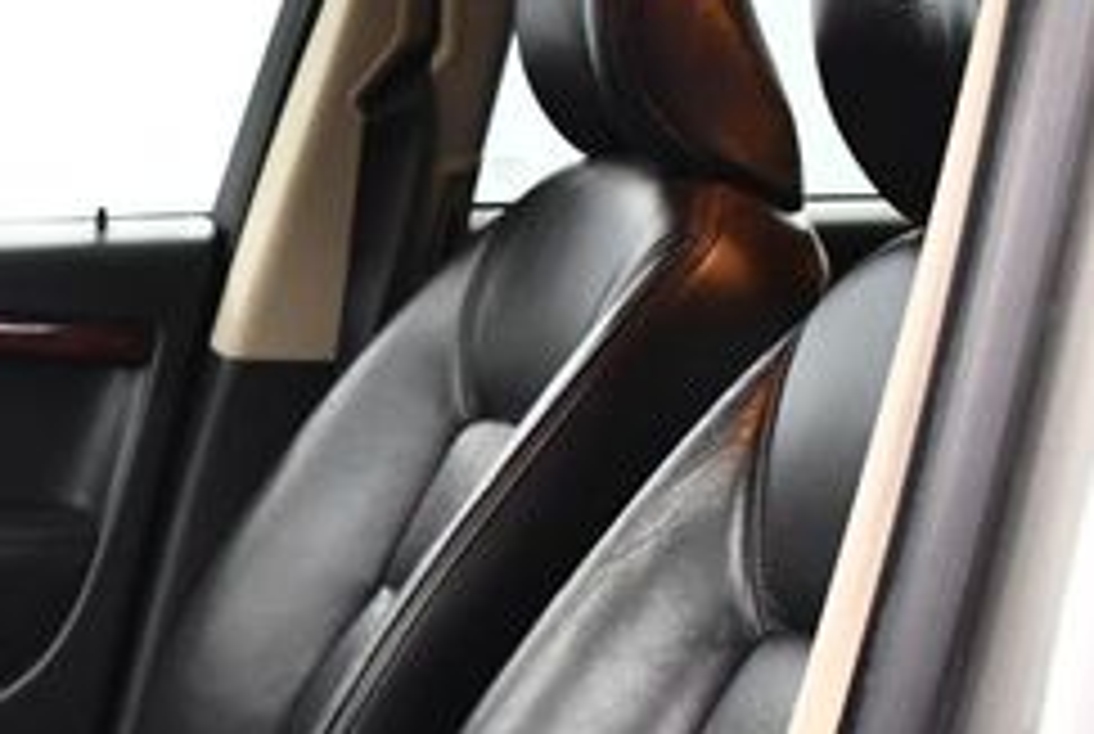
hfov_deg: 20.3
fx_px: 2892
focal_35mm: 95
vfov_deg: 14.0
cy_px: 912
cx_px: -144
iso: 3200
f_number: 3.5
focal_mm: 18
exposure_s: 1/80
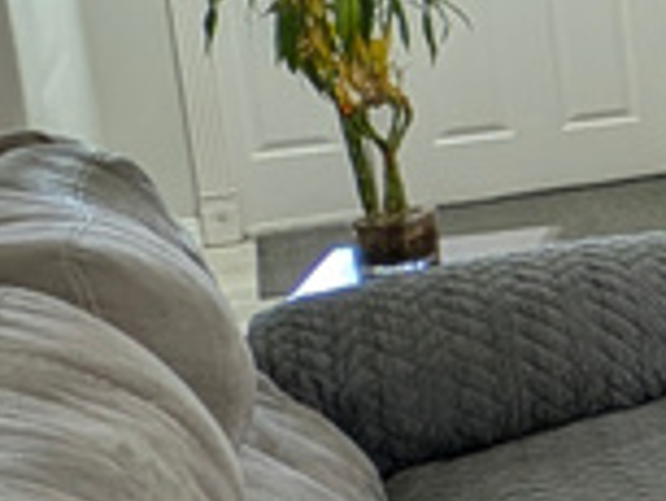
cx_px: 1732
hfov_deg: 13.7
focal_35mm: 80
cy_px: 35
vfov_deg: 18.1
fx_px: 1540
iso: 84
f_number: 1.95
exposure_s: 1/24
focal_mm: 2.23
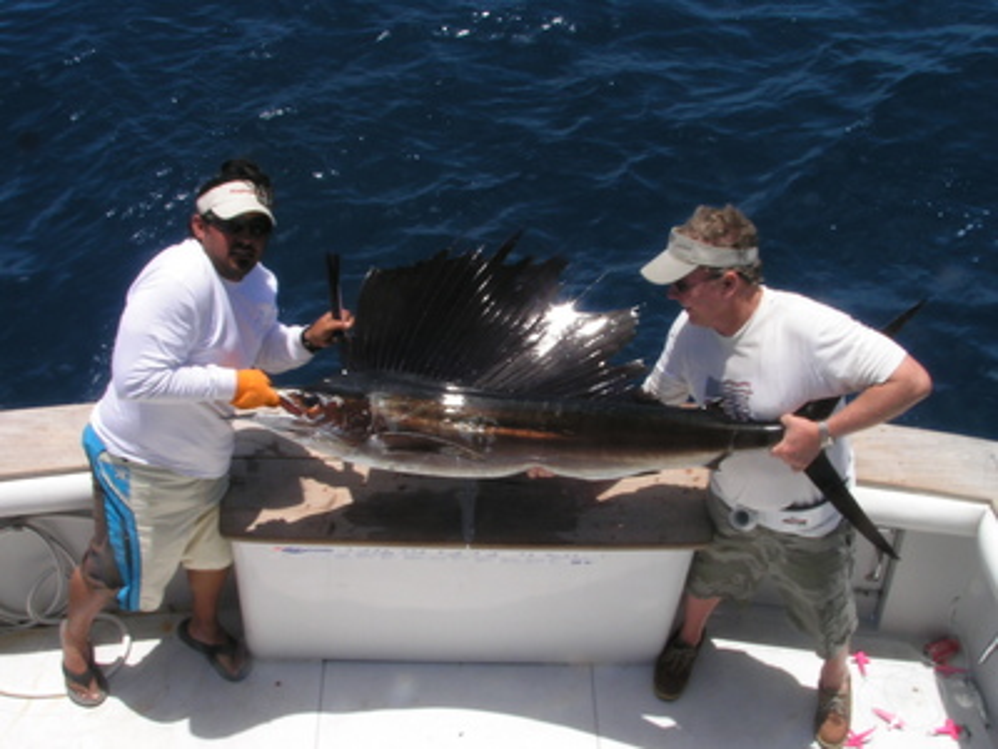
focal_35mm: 43
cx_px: 499
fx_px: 1240
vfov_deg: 33.6
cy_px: 374
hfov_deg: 43.9
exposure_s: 1/60
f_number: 3.5
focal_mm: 6.6
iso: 50
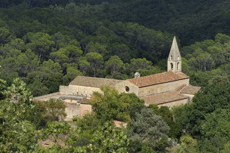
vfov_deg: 8.9
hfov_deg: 13.2
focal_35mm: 155
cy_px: 76
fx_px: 990
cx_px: 115
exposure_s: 1/320
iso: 200
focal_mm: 155
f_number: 13
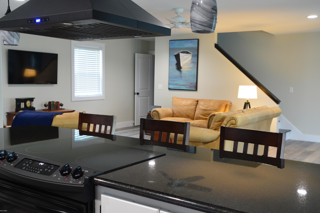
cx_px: 163
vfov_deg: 35.9
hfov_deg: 51.9
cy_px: 108
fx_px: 329
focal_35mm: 37
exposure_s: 1/15
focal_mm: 24
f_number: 5.6
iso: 800
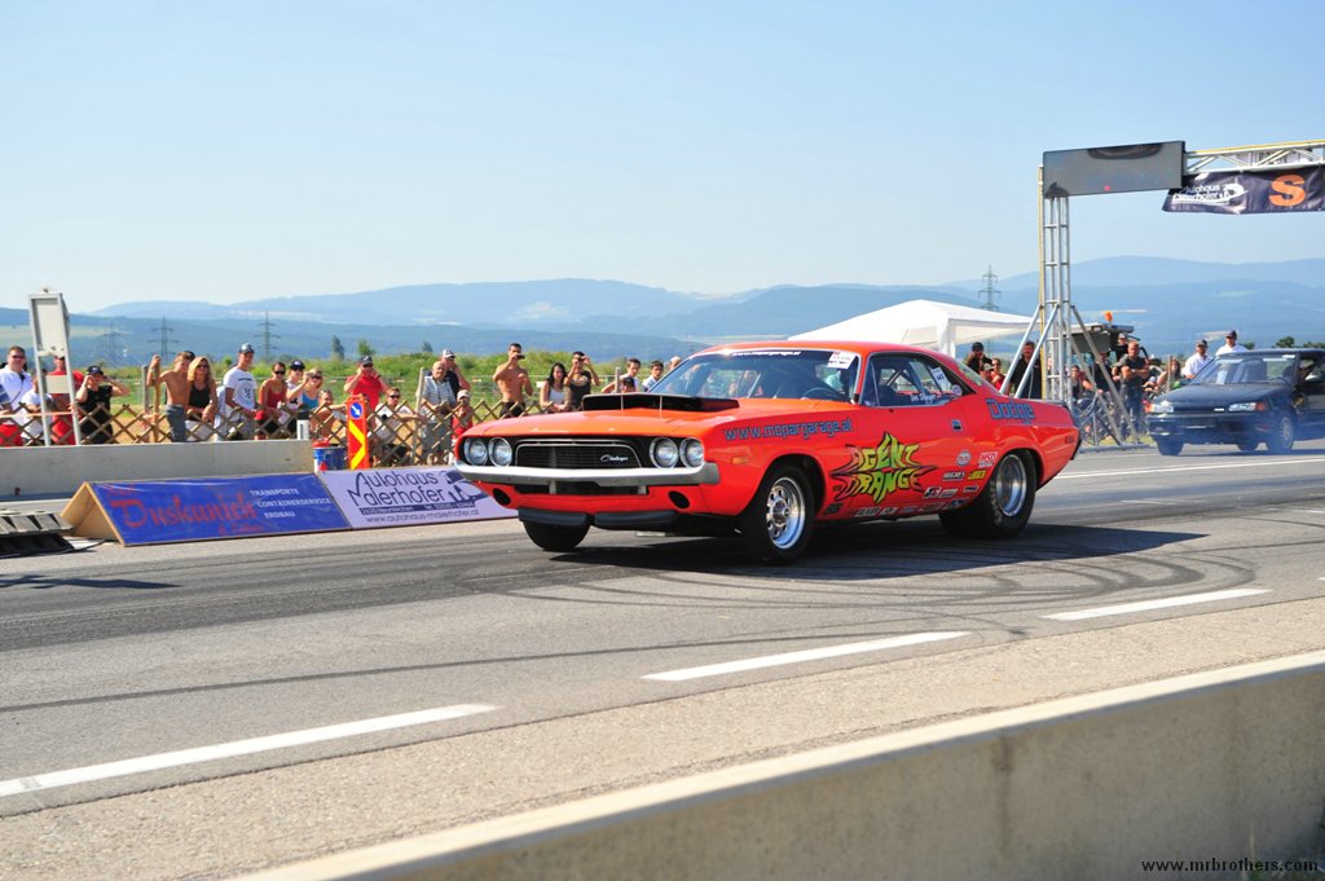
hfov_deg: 28.9
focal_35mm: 70
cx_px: 662
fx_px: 2574
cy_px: 440
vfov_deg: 19.4
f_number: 5.6
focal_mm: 70
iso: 200
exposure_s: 1/800
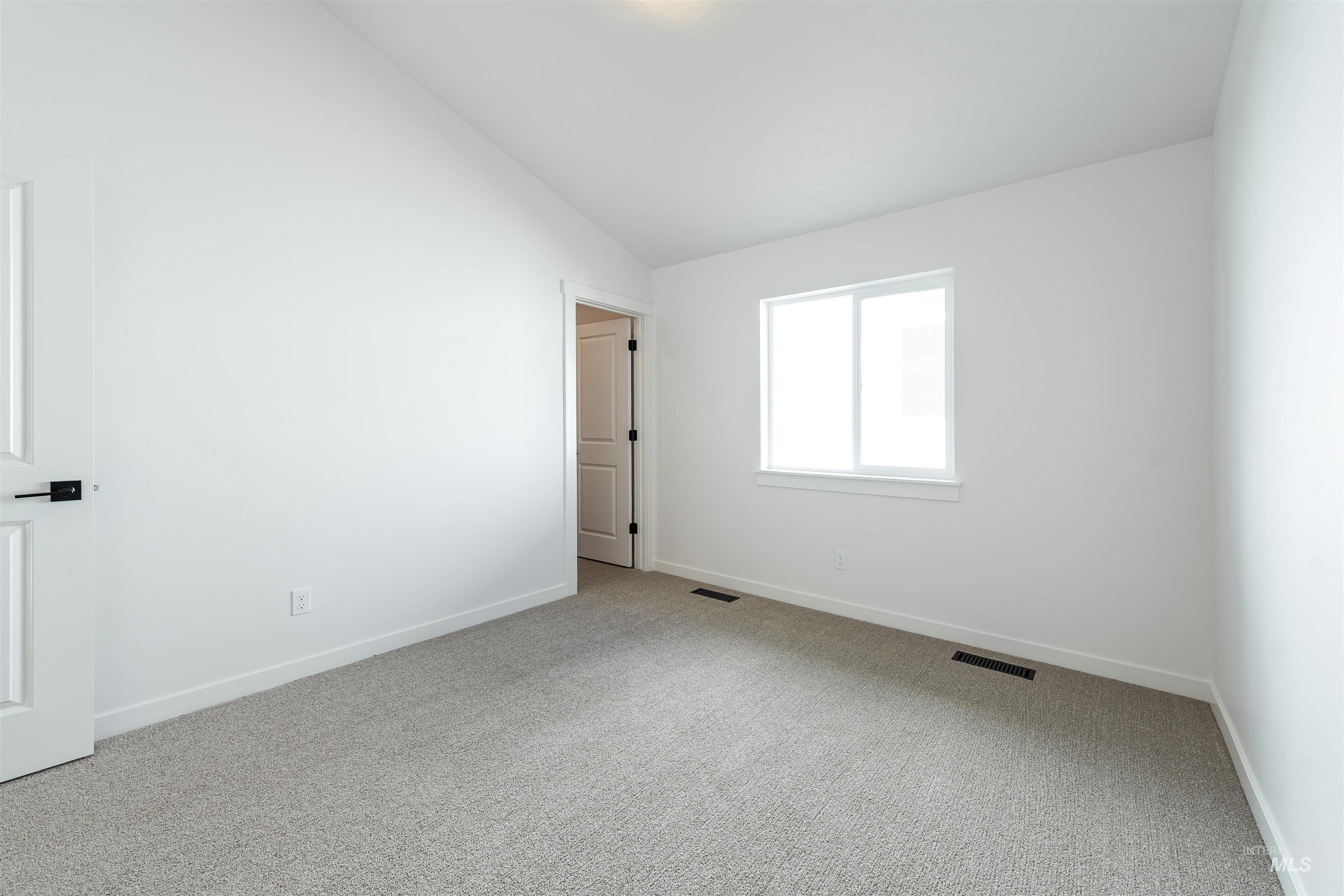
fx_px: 523
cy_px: 448
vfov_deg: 81.2
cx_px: 672
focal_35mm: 14
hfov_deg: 104.2
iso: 100
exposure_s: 1/20
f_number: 4.5
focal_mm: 14
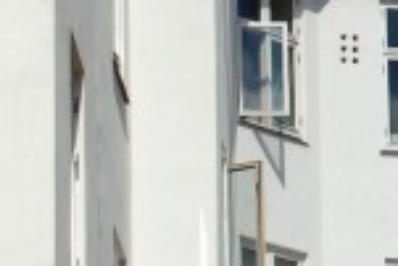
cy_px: -53
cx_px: 865
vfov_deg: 3.1
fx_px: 4932
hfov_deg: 4.5
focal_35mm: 446
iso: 200
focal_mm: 55
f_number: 11
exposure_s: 1/500
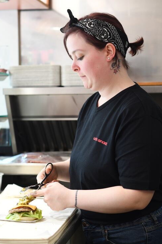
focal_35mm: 82
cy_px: 119
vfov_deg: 24.8
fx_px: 553
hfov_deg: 16.7
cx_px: 75
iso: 400
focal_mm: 50
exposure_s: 1/80
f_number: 2.8
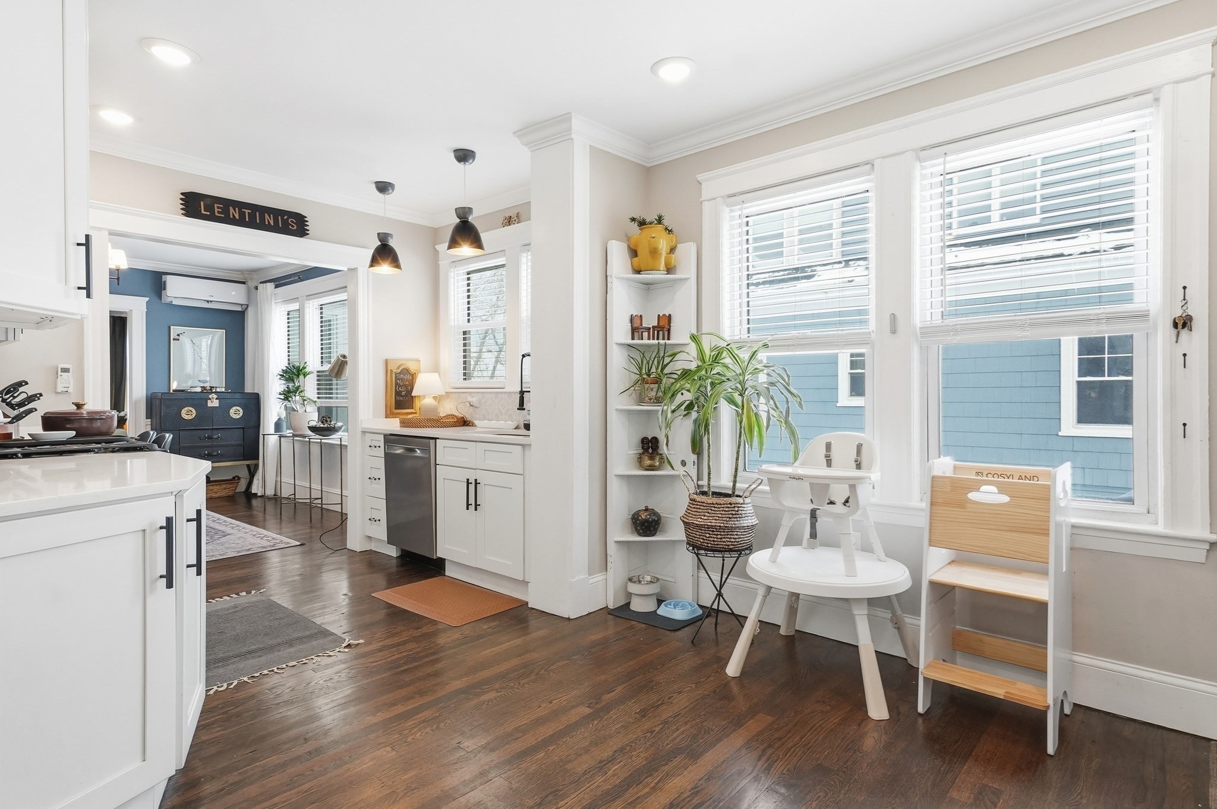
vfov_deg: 67.3
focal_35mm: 18
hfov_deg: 90.0
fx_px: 608
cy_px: 404
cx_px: 608
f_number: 7.1
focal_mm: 12
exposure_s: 1/800
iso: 800
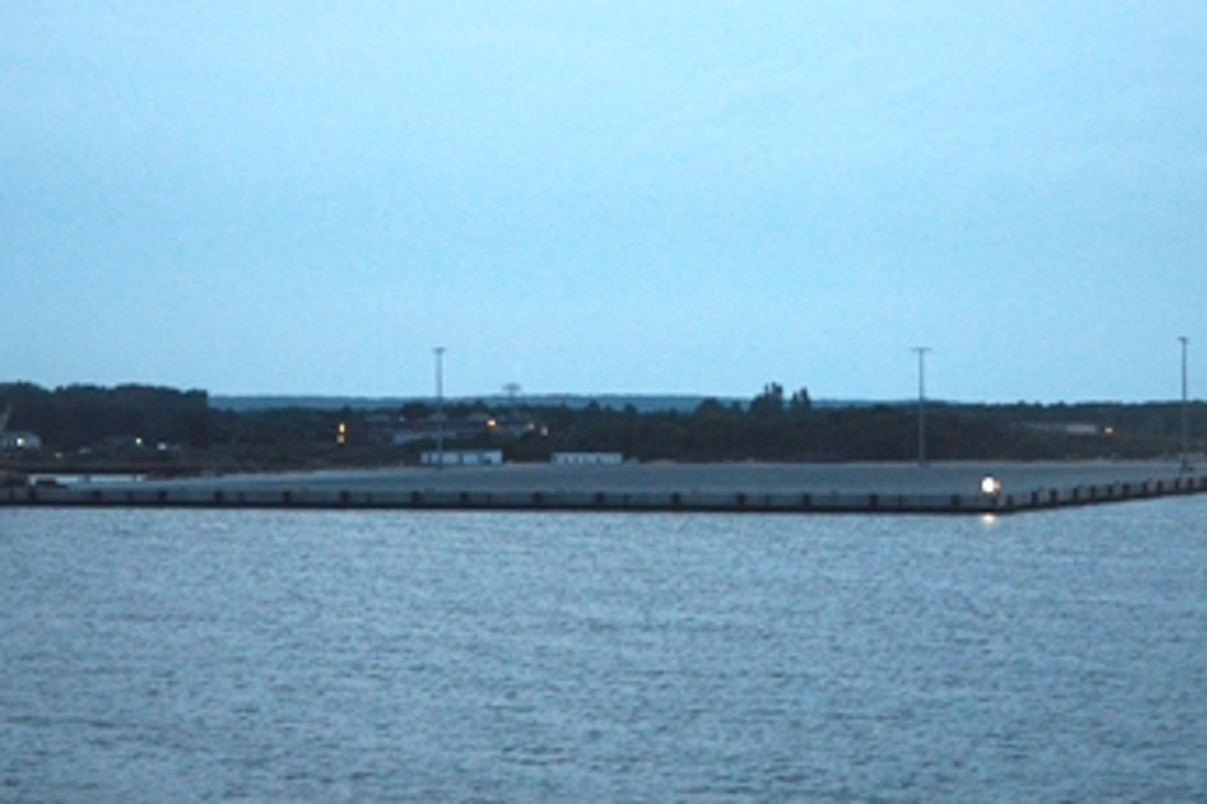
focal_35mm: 82
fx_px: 2748
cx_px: 719
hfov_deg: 24.7
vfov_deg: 16.6
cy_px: 488
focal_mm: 42
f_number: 4.8
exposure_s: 1/60
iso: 2000
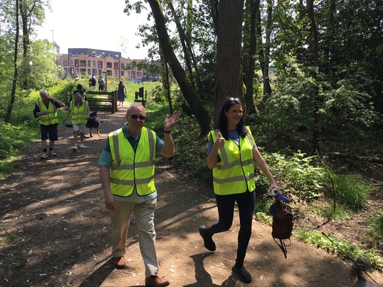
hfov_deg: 56.8
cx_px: 192
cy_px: 145
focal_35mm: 32
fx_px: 354
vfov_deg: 44.2
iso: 25
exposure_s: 1/255
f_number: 2.4
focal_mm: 3.3
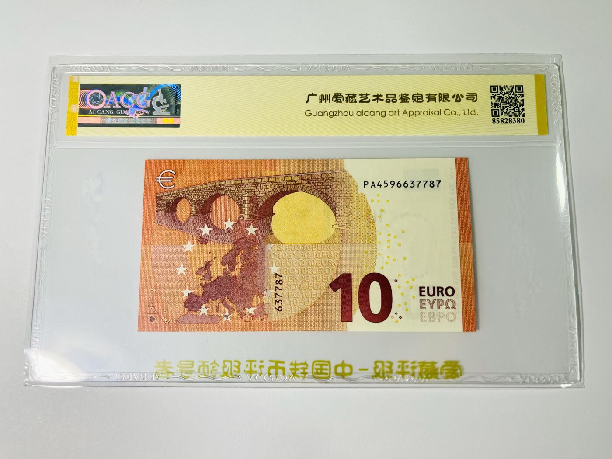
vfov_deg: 53.1
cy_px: 230
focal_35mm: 26
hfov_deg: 67.3
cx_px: 306
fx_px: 460
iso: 100
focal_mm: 5.1
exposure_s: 1/100
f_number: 1.6
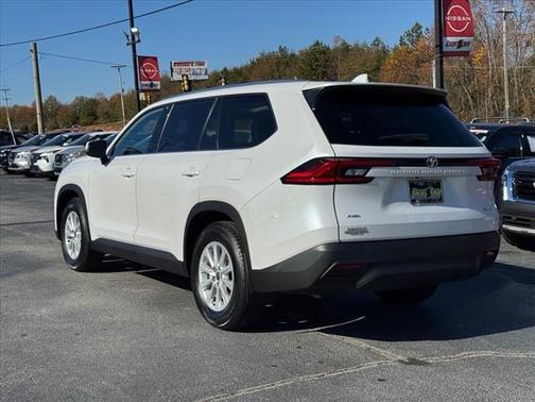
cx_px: 268
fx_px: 742
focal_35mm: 48
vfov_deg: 30.3
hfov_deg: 39.7
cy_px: 201
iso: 80
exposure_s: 1/10526
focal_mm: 6.76
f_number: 1.78
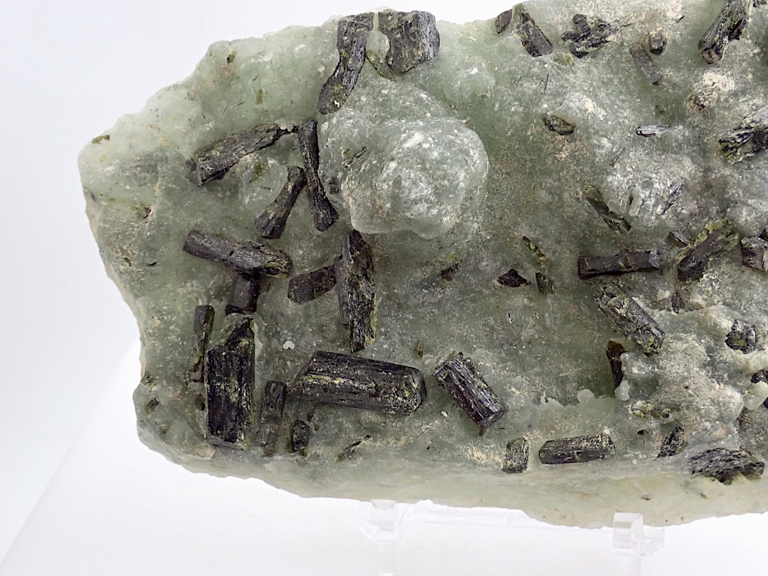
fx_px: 1576
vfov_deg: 20.7
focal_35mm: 71
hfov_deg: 27.4
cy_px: 288
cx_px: 384
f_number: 3.9
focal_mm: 12.73
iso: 800
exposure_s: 1/40
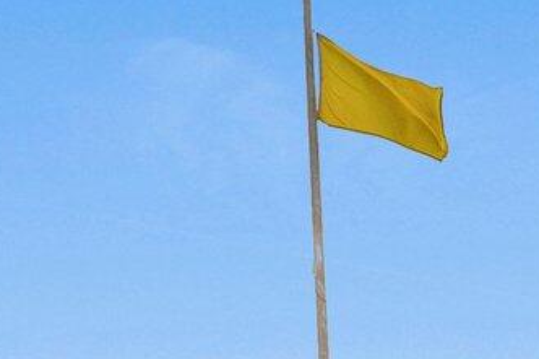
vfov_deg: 6.1
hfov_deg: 9.2
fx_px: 3322
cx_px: 41
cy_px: 586
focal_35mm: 222
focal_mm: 24
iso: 200
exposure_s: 1/50
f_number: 10
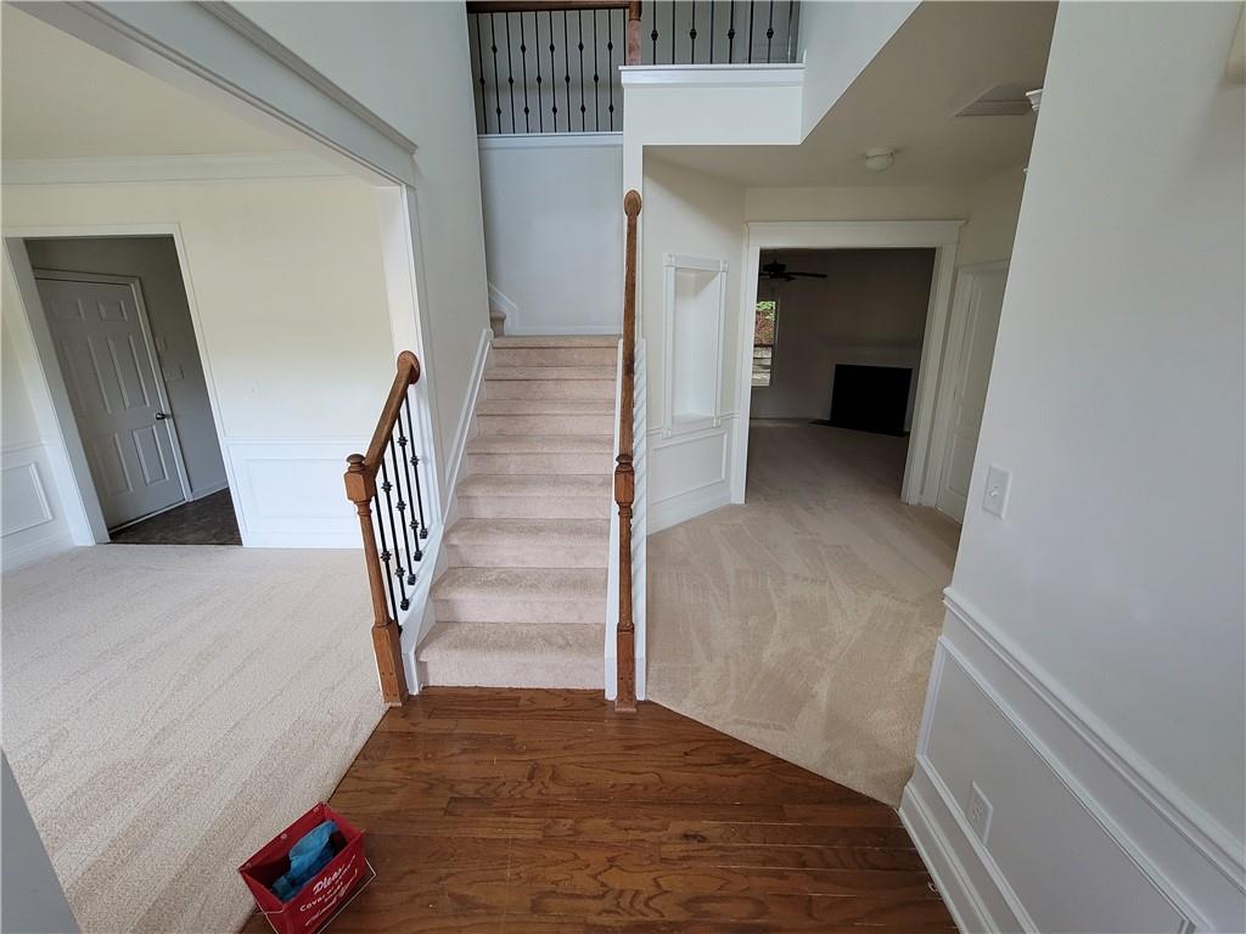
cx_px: 623
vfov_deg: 89.9
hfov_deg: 106.2
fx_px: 468
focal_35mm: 13
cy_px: 467
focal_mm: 2.2
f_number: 2.2
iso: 200
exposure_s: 1/59
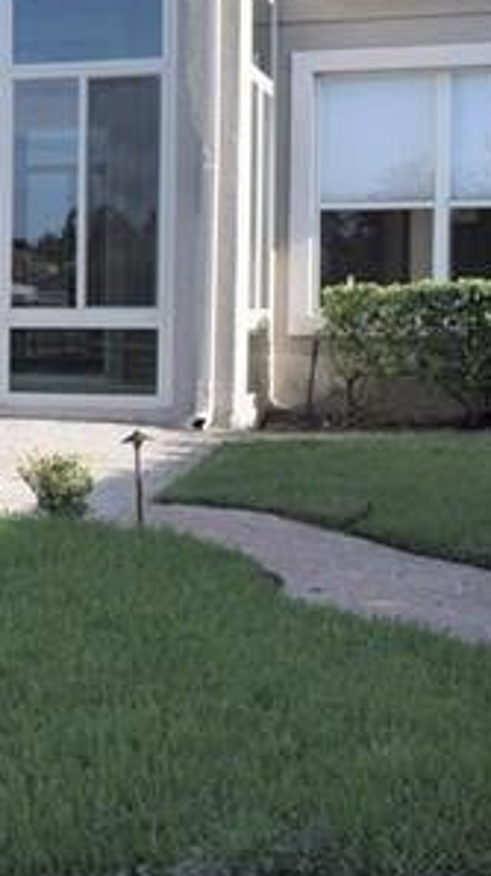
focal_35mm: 76
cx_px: -291
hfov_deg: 14.5
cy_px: 457
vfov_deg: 27.9
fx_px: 1764
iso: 250
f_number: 8
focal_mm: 18
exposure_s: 1/250
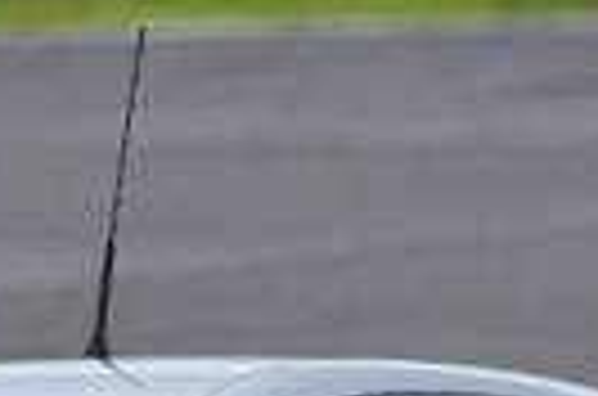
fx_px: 75003
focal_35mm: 4526
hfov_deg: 0.5
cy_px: 909
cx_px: -567
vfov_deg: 0.3
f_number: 11
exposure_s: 1/640
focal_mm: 500
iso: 640
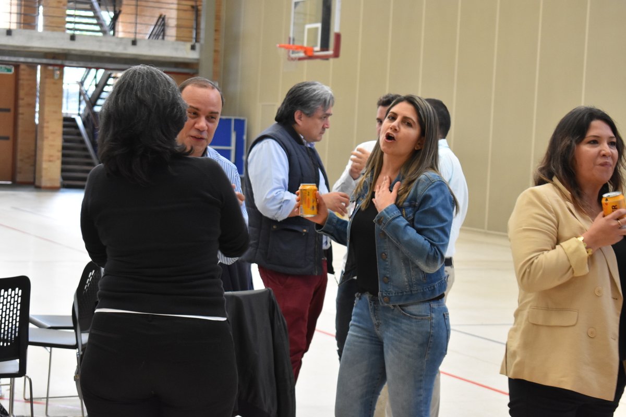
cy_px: 208
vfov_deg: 16.6
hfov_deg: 24.6
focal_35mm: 82
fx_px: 1434
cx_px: 313
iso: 1800
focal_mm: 55
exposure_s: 1/60
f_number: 5.6
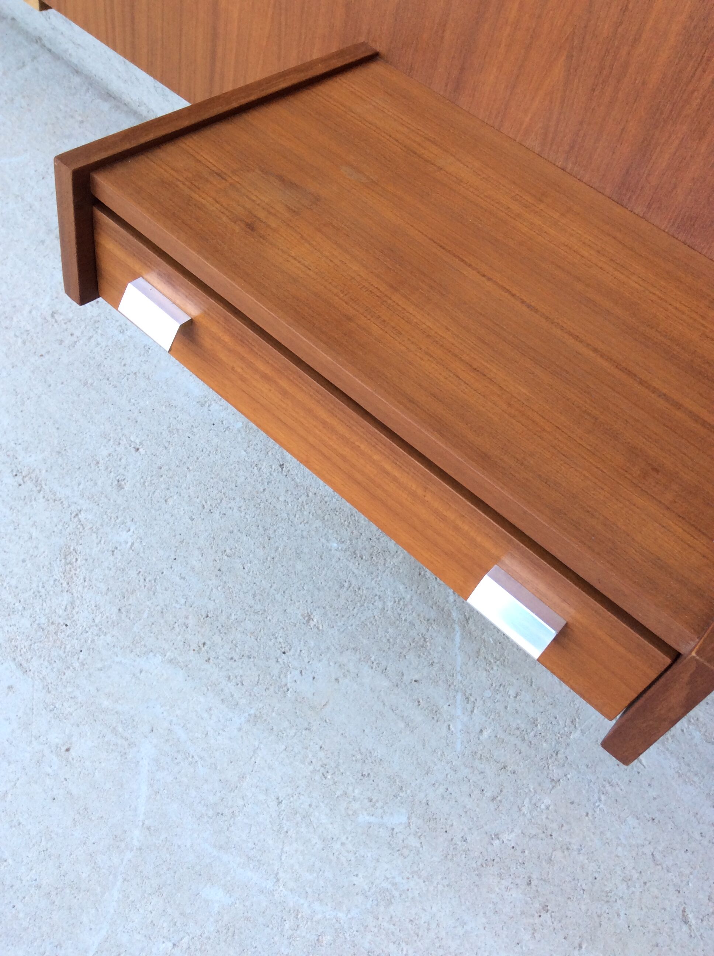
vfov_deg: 56.9
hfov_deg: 44.1
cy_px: 478
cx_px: 357
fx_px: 882
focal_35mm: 32
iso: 40
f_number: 2.4
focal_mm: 3.3
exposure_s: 1/50
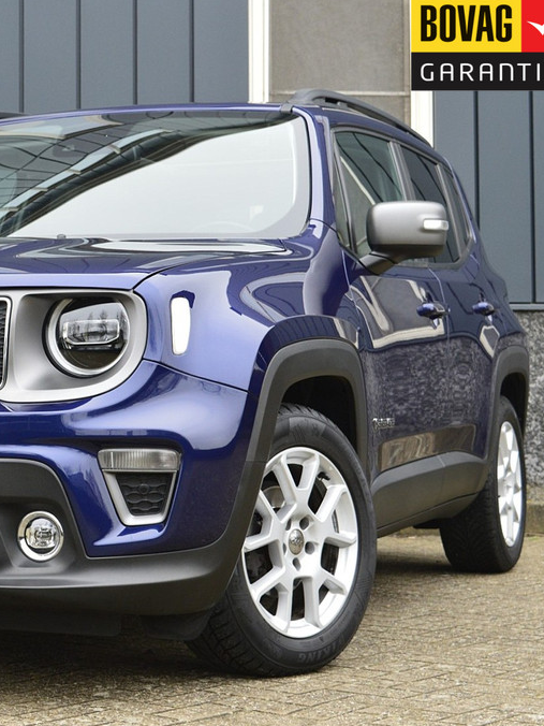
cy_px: 364
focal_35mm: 83
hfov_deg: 17.5
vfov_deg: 23.6
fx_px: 1739
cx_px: 47
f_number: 8
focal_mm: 38
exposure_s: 1/60
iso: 720
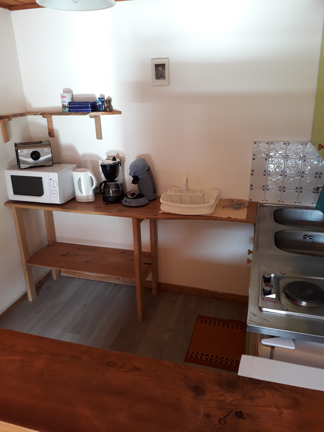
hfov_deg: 51.4
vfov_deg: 65.3
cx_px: 162
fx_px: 337
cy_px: 216
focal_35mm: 27
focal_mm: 3.6
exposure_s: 1/50
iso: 125
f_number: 1.9
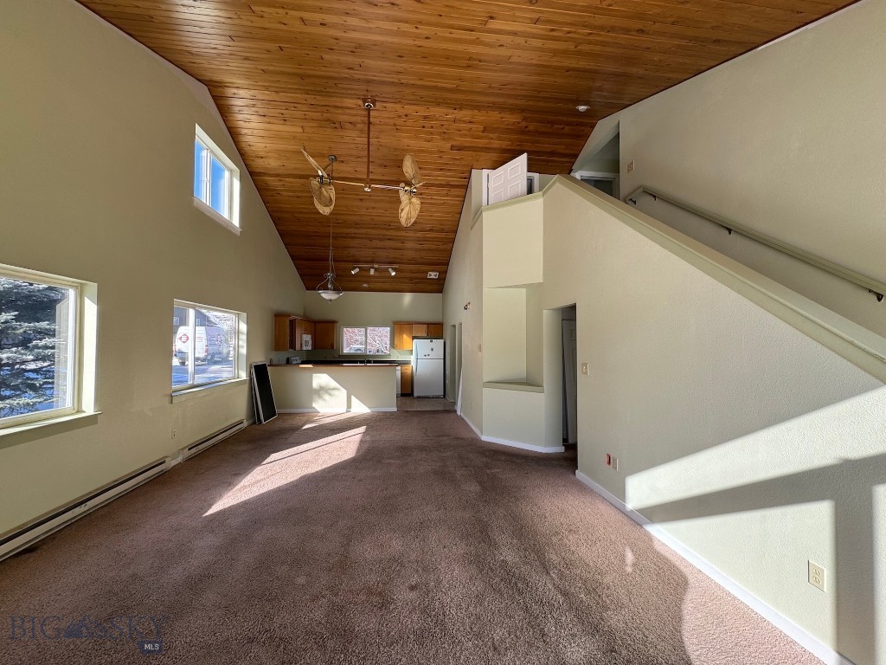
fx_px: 358
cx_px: 443
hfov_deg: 102.1
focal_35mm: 14
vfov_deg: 85.7
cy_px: 332
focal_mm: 2.22
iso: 40
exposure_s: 1/169
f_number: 2.2
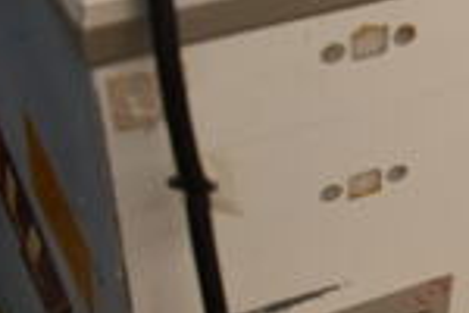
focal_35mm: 110
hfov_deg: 16.0
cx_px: 822
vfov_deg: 12.4
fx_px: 1433
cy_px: 235
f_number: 3.5
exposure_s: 1/30
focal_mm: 18
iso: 320
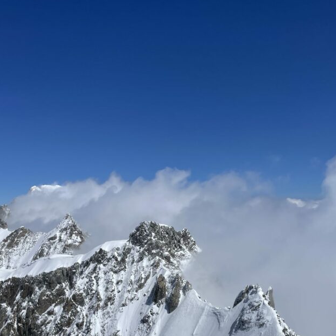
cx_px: 155
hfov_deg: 43.8
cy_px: 262
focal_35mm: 38
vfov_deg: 42.2
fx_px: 417
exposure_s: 1/14925
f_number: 1.6
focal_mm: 4.2
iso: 32
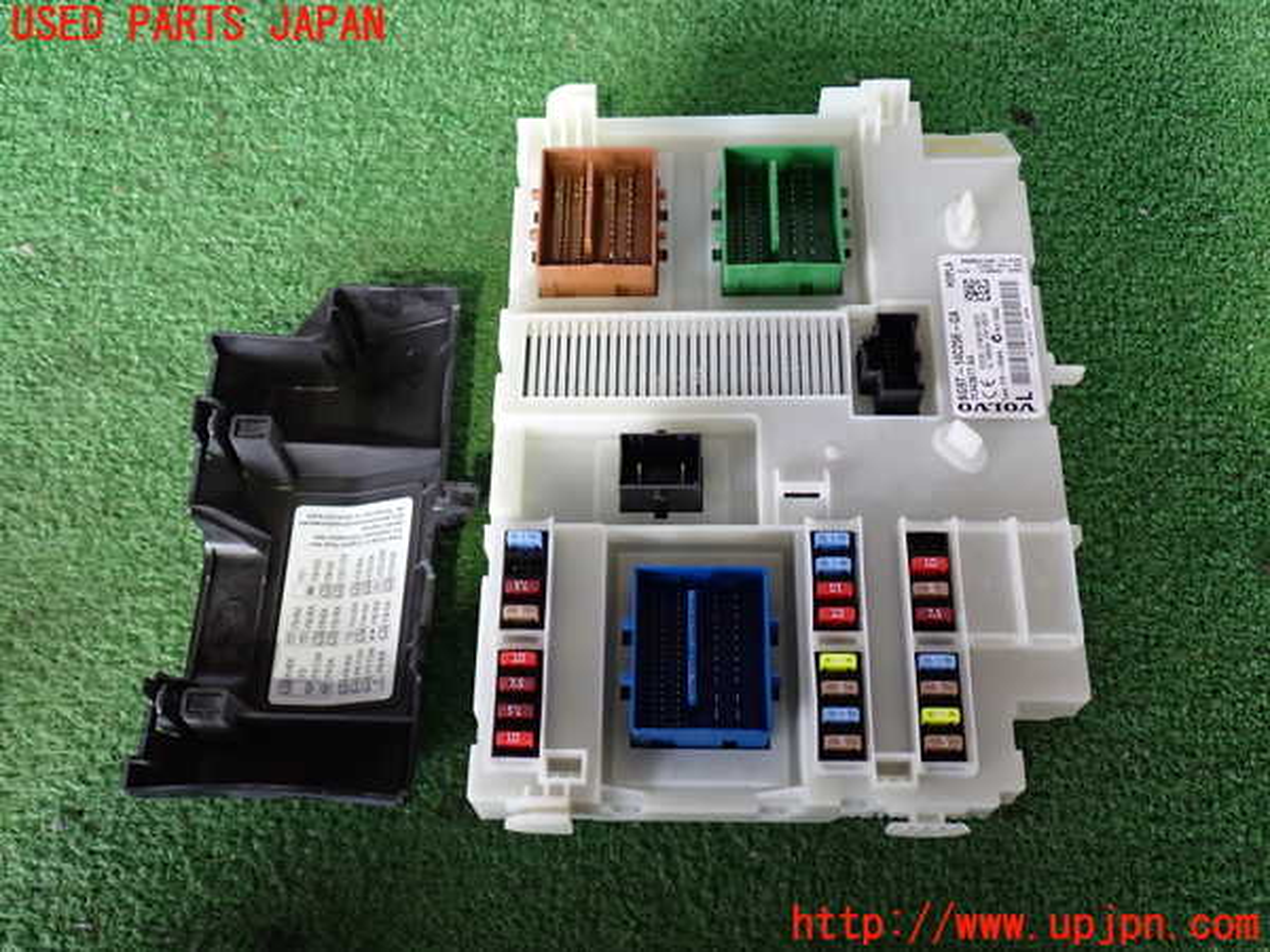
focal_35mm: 36
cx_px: 635
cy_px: 476
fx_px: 1321
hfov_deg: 51.4
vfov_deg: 39.7
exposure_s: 1/40
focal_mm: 6.37
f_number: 2.5
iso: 400
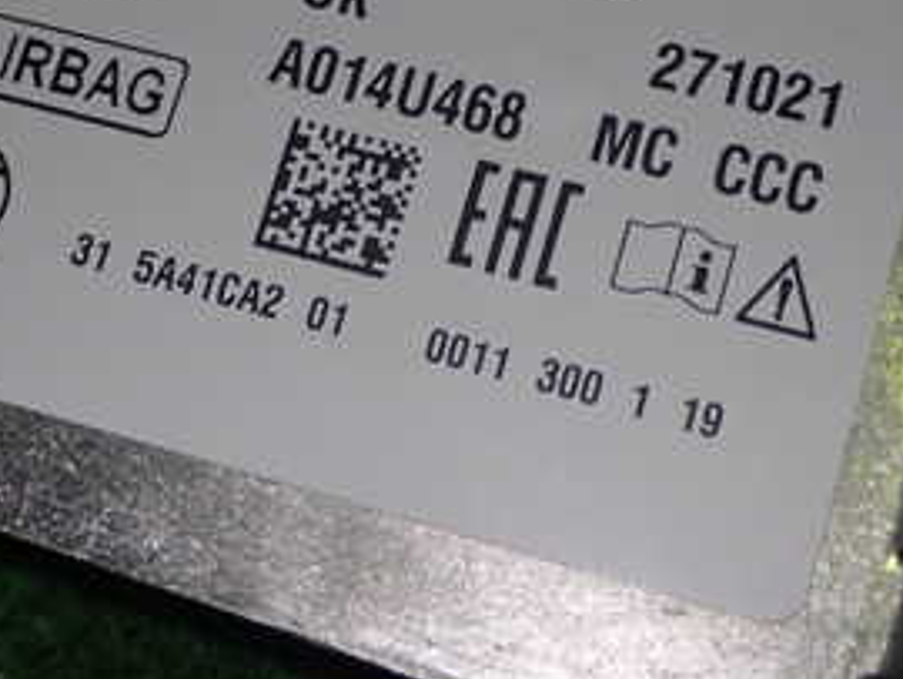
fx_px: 2376
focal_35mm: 91
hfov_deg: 21.5
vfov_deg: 16.1
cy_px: 137
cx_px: 391
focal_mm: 7.31
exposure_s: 1/40
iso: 200
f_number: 8
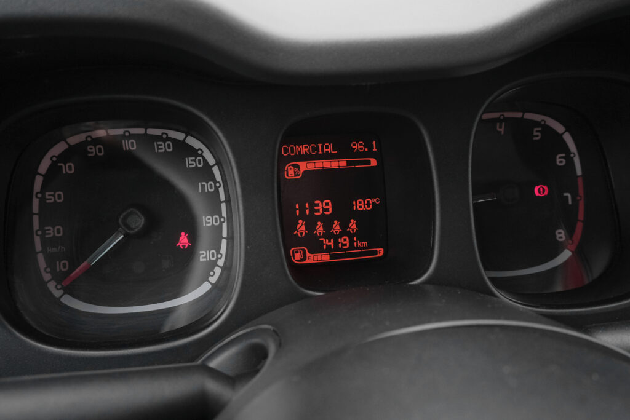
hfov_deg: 61.9
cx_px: 315
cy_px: 210
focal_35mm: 30
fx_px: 525
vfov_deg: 43.6
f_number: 7.1
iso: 2000
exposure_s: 1/250
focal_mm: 19.7
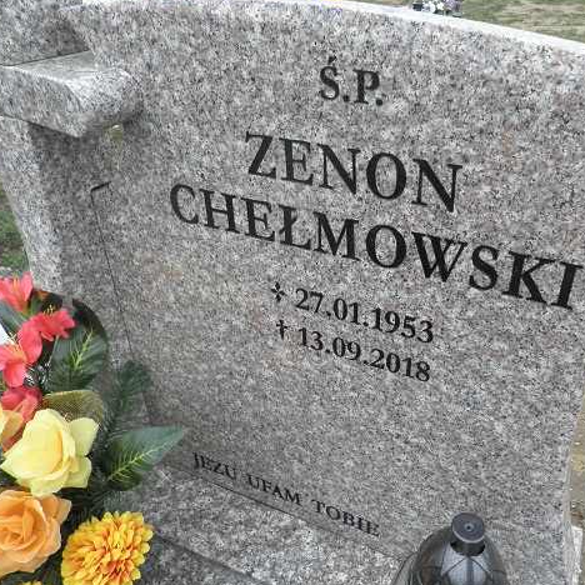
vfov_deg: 55.6
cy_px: 291
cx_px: 362
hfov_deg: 55.0
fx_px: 554
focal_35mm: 29
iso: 64
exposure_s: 1/60
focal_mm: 4.3
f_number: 3.3
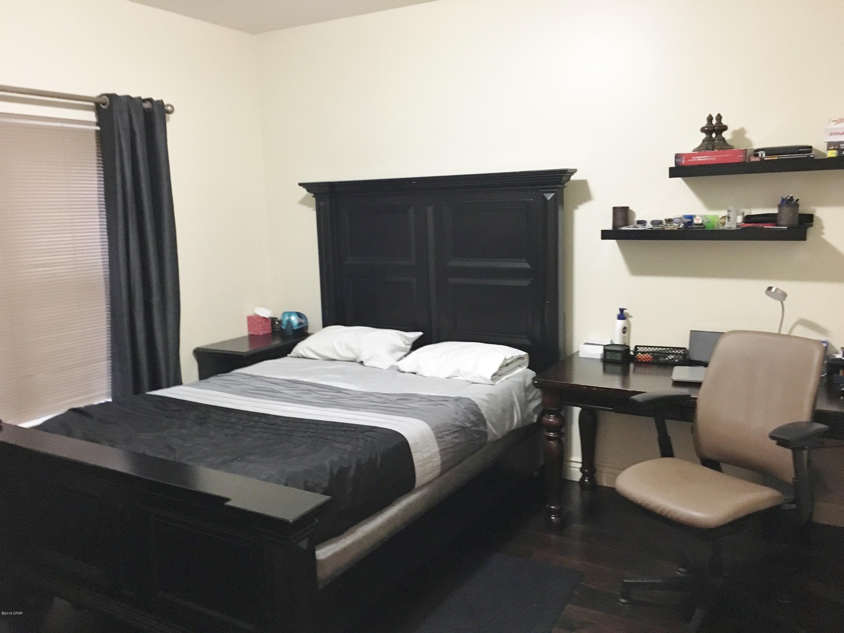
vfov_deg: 48.2
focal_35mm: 29
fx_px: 707
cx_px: 422
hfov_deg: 61.7
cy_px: 316
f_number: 2.2
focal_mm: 4.15
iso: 250
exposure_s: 1/15
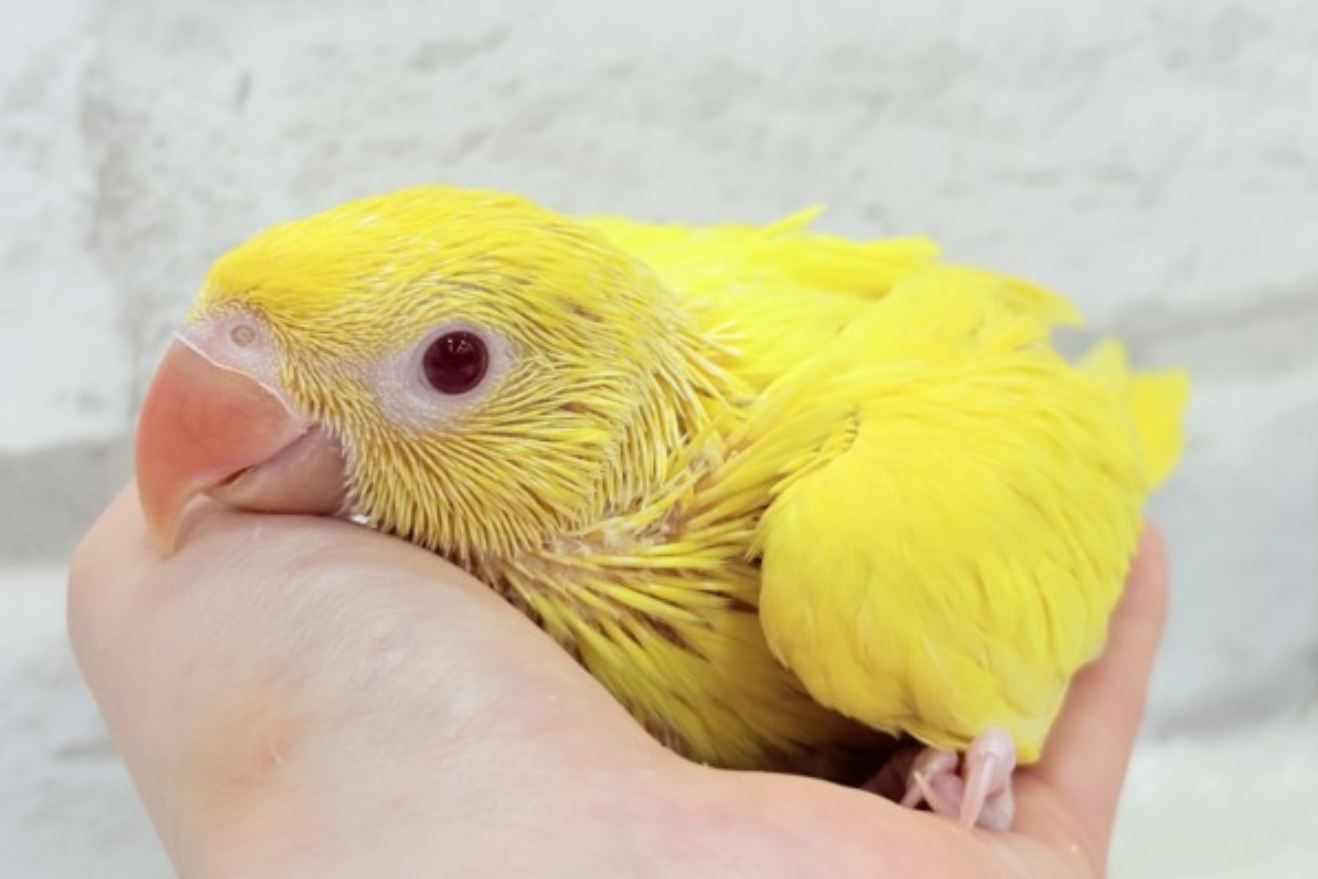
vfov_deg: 23.4
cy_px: 428
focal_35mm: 58
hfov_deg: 34.5
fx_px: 2123
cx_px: 700
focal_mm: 5.96
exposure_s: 1/50
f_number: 1.6
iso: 32
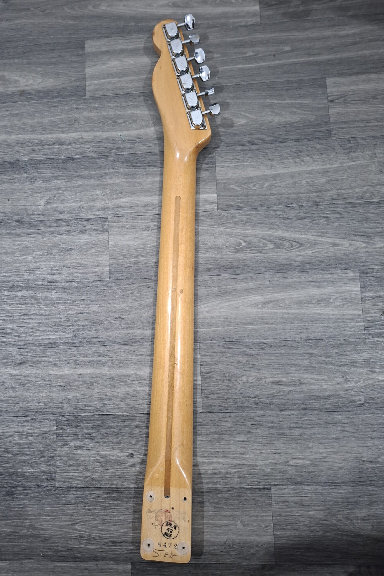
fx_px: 384
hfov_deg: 53.0
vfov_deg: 73.7
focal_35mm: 24
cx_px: 172
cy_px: 287
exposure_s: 1/33
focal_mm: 5.54
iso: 400
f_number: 1.8
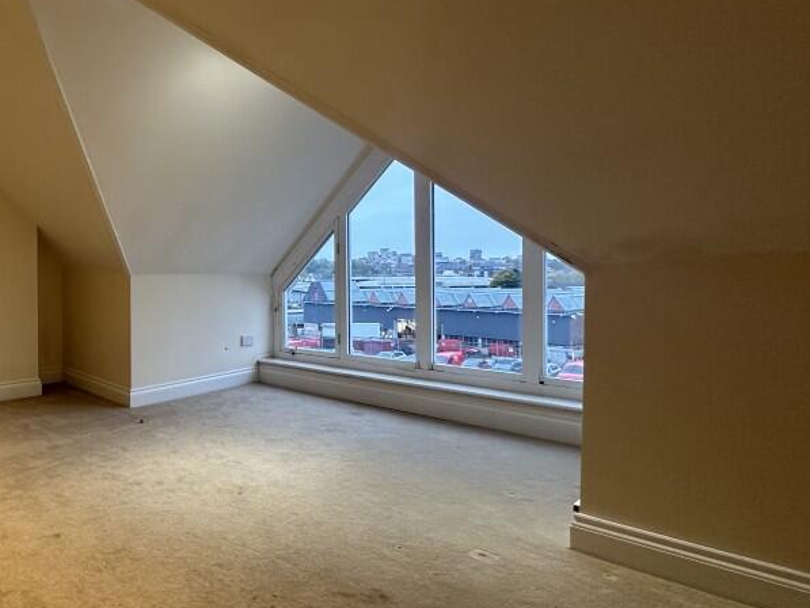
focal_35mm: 24
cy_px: 286
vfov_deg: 56.8
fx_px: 562
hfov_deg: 63.0
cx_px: 121
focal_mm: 2.22
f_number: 2.2
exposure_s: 1/99
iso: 250
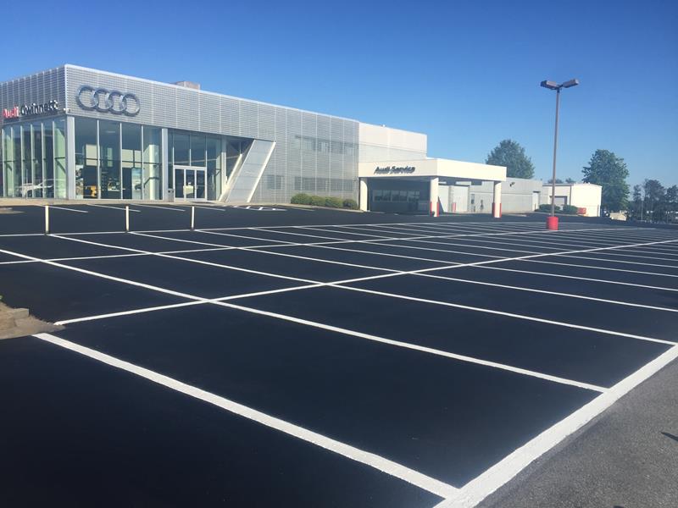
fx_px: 568
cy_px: 254
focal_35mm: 29
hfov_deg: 61.7
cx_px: 339
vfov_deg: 48.2
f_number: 2.2
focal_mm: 4.15
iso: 32
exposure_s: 1/2083
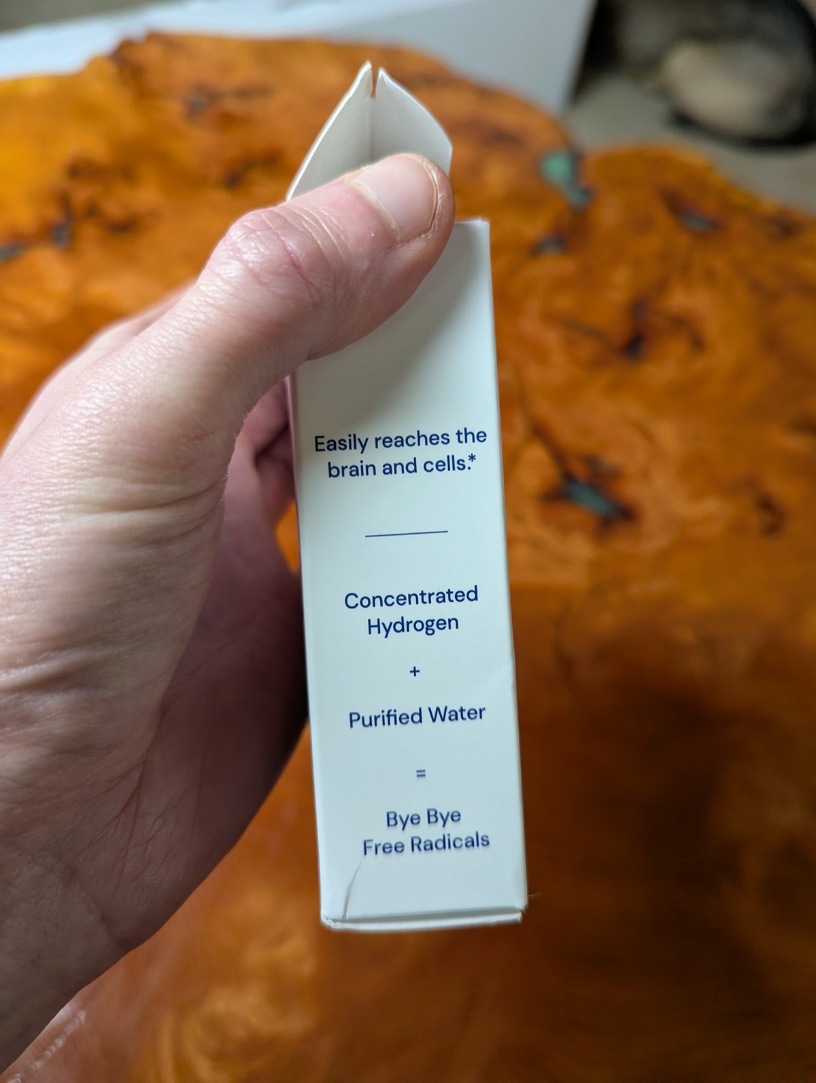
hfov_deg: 57.0
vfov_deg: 71.5
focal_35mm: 24
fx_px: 752
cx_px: 408
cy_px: 542
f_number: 1.85
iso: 533
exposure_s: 1/78.1
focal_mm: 6.81
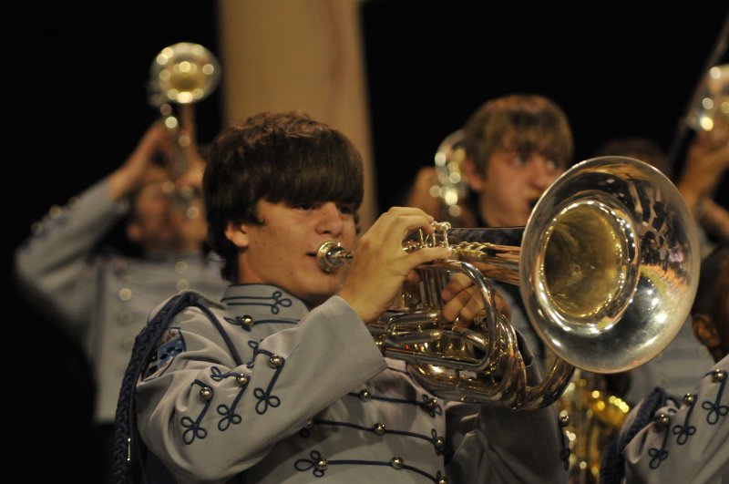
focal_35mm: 153
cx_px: 364
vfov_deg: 8.9
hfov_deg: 13.4
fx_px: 3094
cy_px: 242
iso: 1600
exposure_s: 1/100
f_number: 2.8
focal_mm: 102
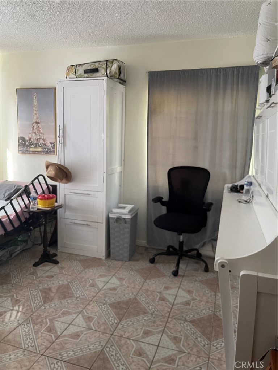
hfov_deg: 54.9
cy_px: 185
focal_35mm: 25
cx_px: 139
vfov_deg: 69.4
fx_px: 268
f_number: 1.6
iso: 250
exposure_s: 1/60
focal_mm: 5.1
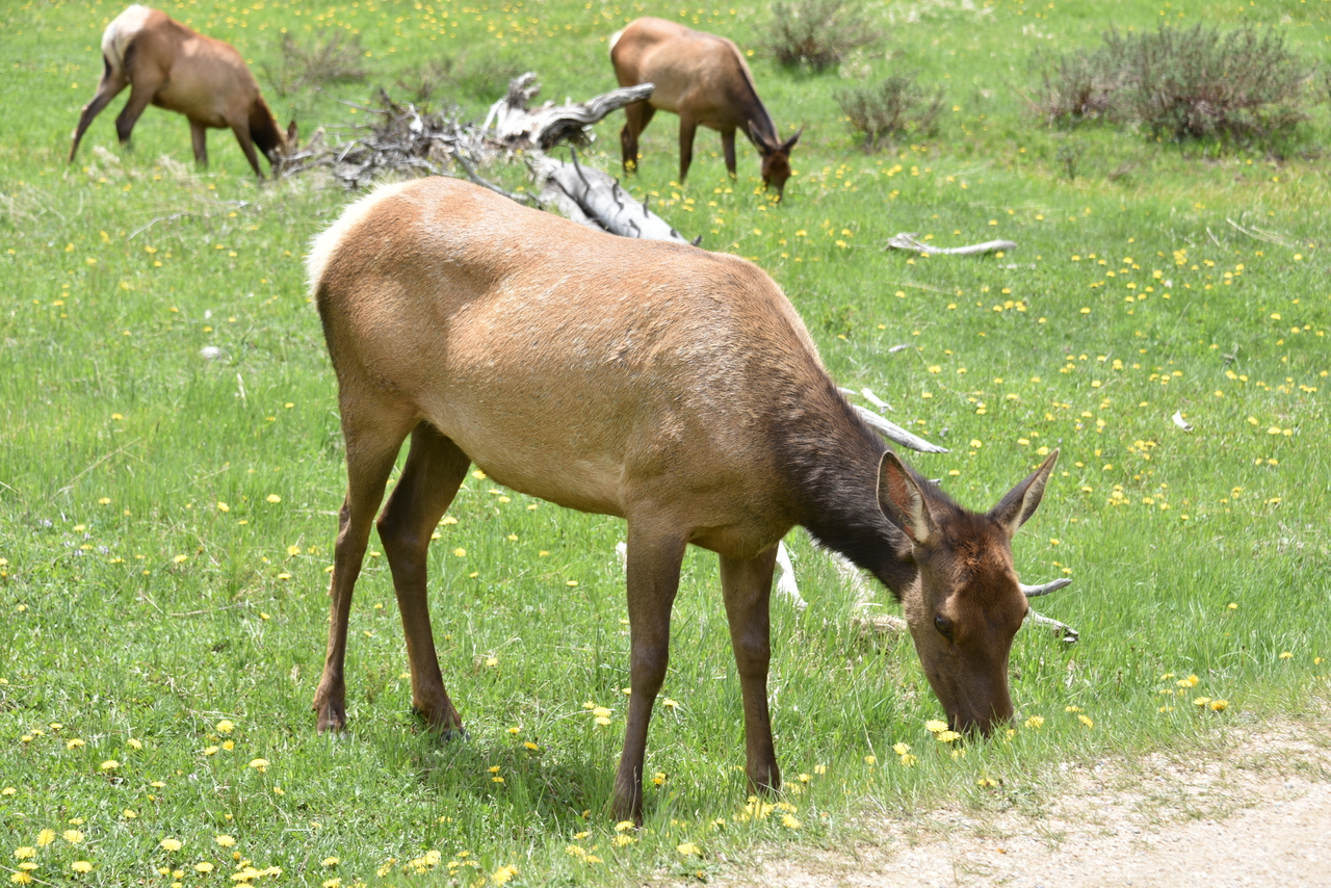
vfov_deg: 17.5
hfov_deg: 26.0
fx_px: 2884
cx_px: 666
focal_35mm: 78
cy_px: 444
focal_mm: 78
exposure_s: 1/160
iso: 100
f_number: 7.1
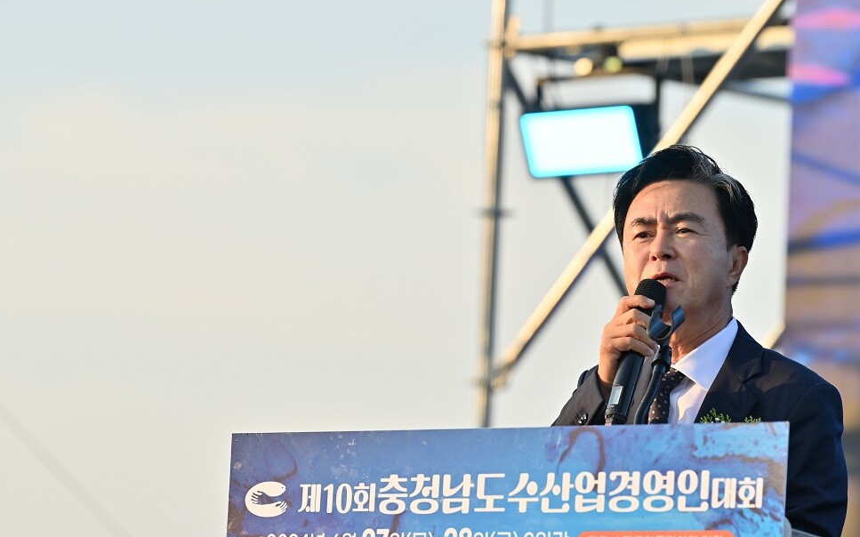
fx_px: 5929
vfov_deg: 5.2
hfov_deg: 8.3
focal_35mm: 253
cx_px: 498
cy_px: 295
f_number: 5
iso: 100
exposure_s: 1/320
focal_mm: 200
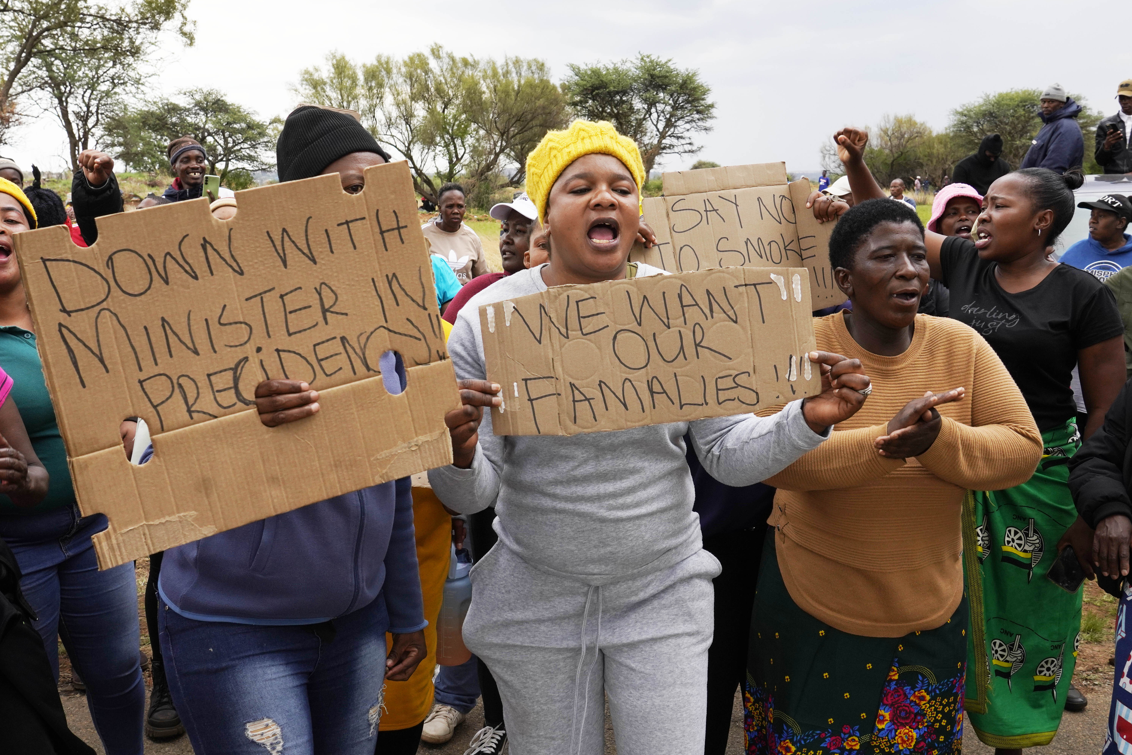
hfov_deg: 51.9
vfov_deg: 35.9
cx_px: 564
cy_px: 372
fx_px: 1163
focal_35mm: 37
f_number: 7.1
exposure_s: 1/500
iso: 400
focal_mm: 24
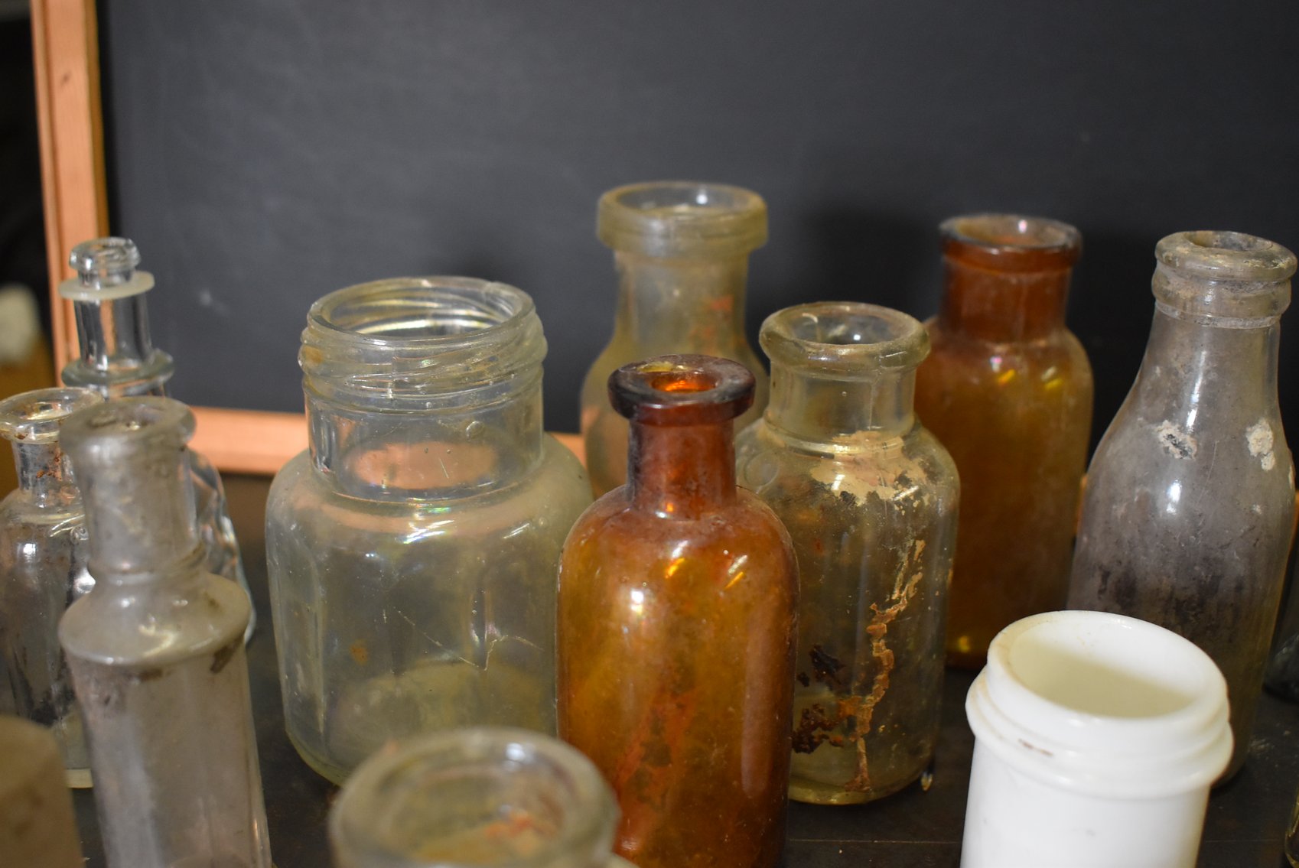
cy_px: 434
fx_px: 1462
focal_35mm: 40
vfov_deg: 33.1
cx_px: 650
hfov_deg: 47.9
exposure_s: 1/100
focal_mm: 27
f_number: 4
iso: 1600
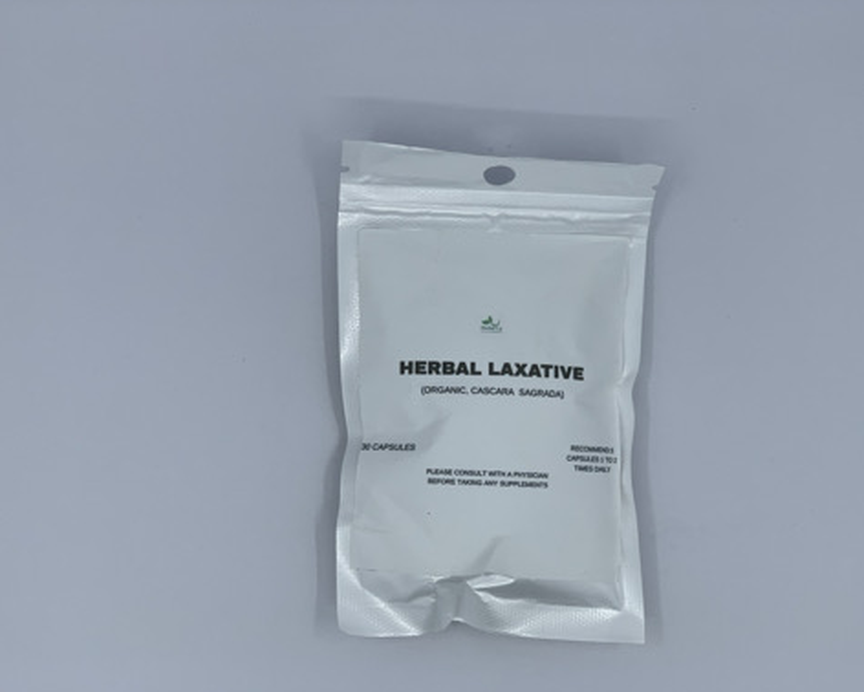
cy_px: 348
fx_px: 1407
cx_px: 437
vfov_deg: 27.6
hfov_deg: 34.1
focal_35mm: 55
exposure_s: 1/648
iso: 16
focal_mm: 6
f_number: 2.4
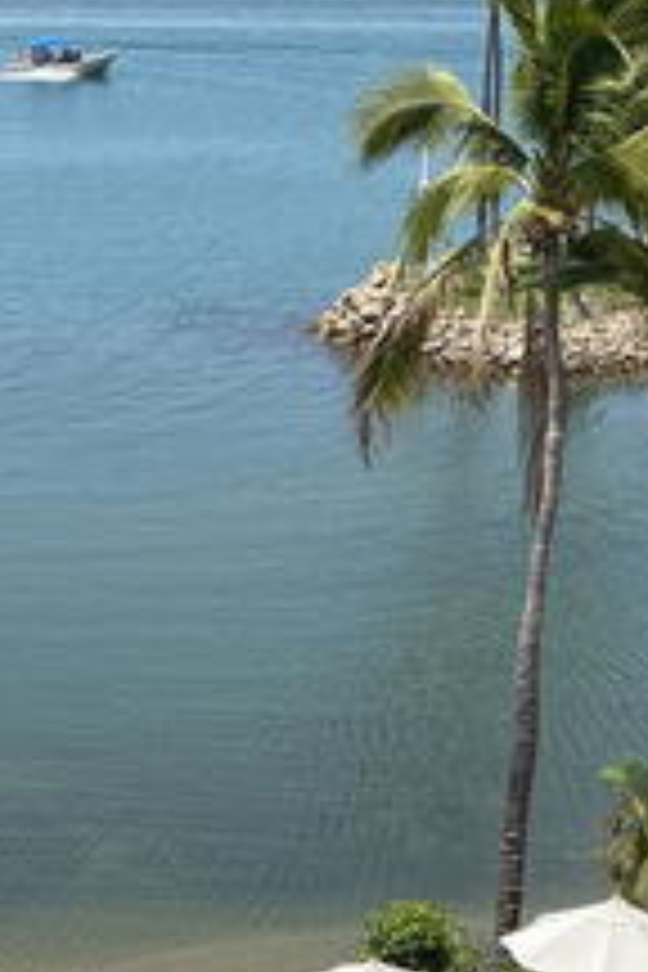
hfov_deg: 13.9
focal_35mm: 96
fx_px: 2592
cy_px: 1116
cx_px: -76
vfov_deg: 20.1
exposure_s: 1/3205
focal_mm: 4.25
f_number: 1.8
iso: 32
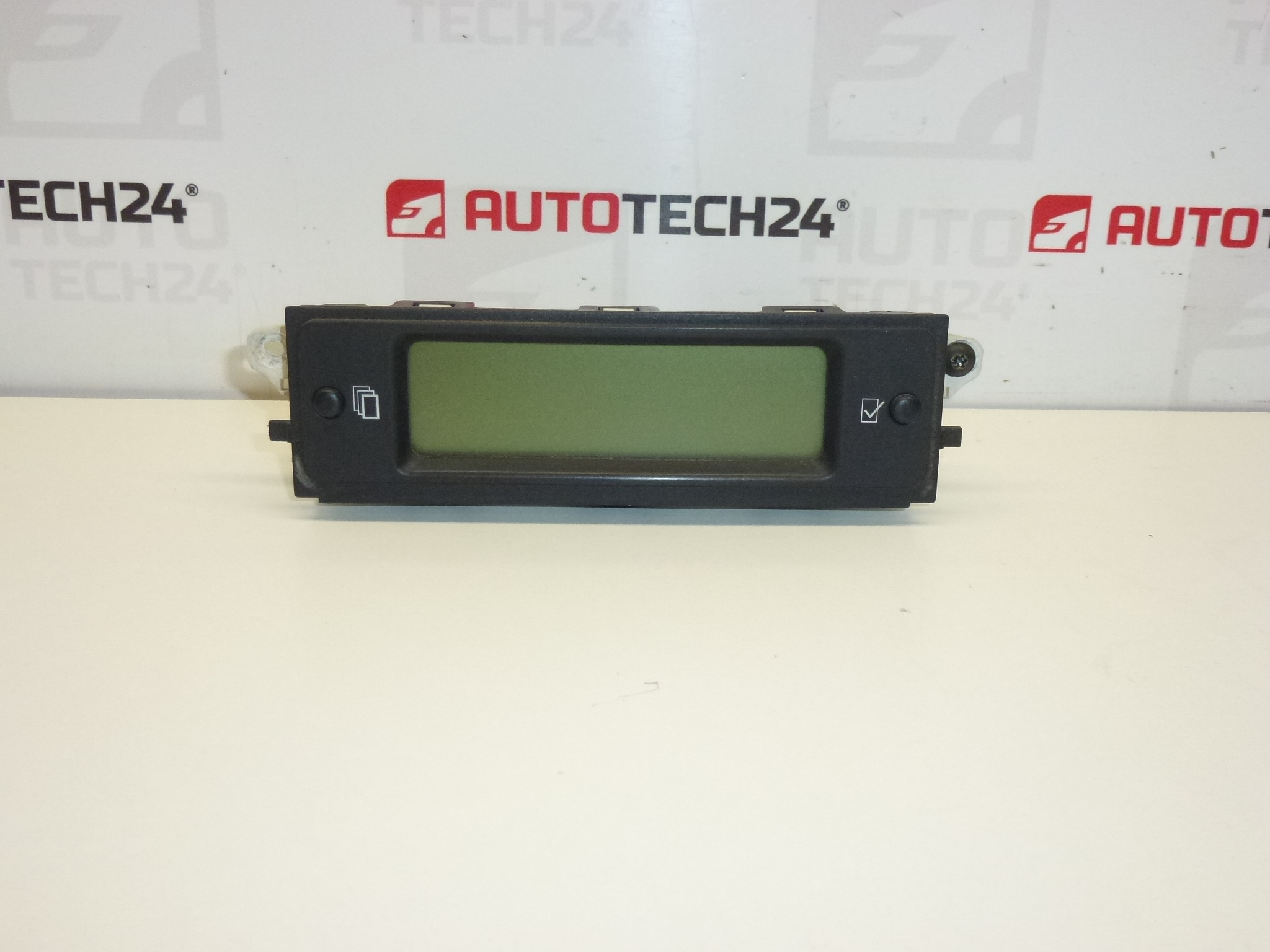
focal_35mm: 38
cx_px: 635
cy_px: 476
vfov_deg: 37.7
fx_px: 1394
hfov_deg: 49.0
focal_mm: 6.8
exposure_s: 1/320
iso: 400
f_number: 3.8
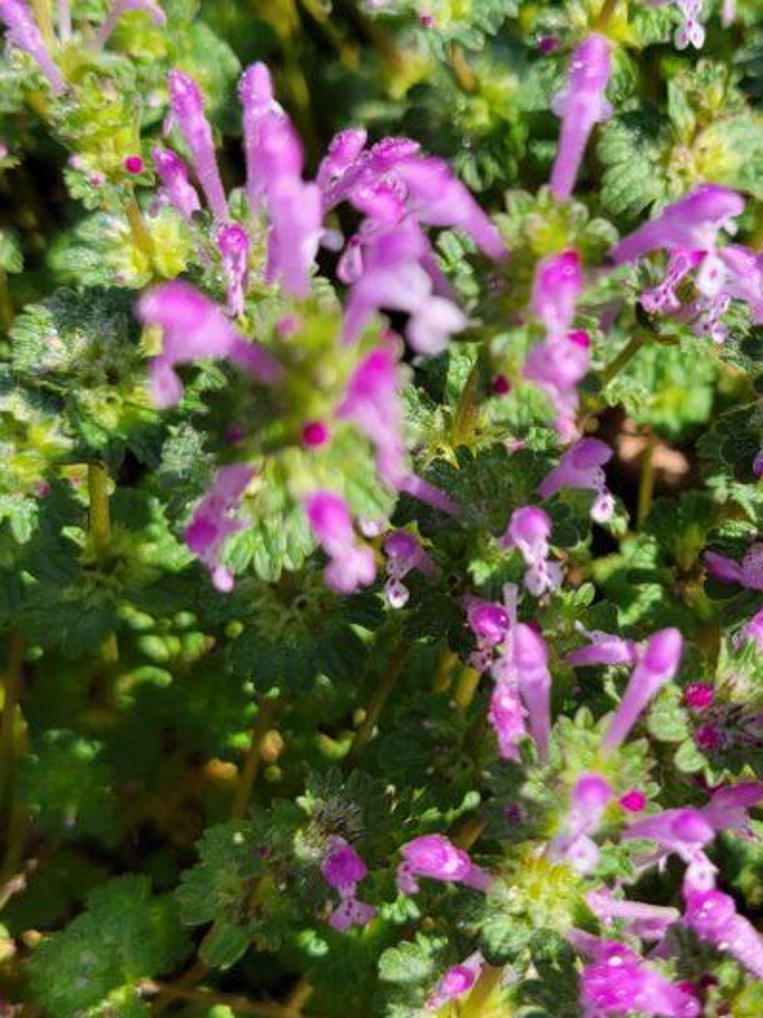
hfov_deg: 28.9
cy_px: 505
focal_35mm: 50
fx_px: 1469
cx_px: 514
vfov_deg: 38.2
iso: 40
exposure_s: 1/1384
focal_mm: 5.4
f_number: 1.8
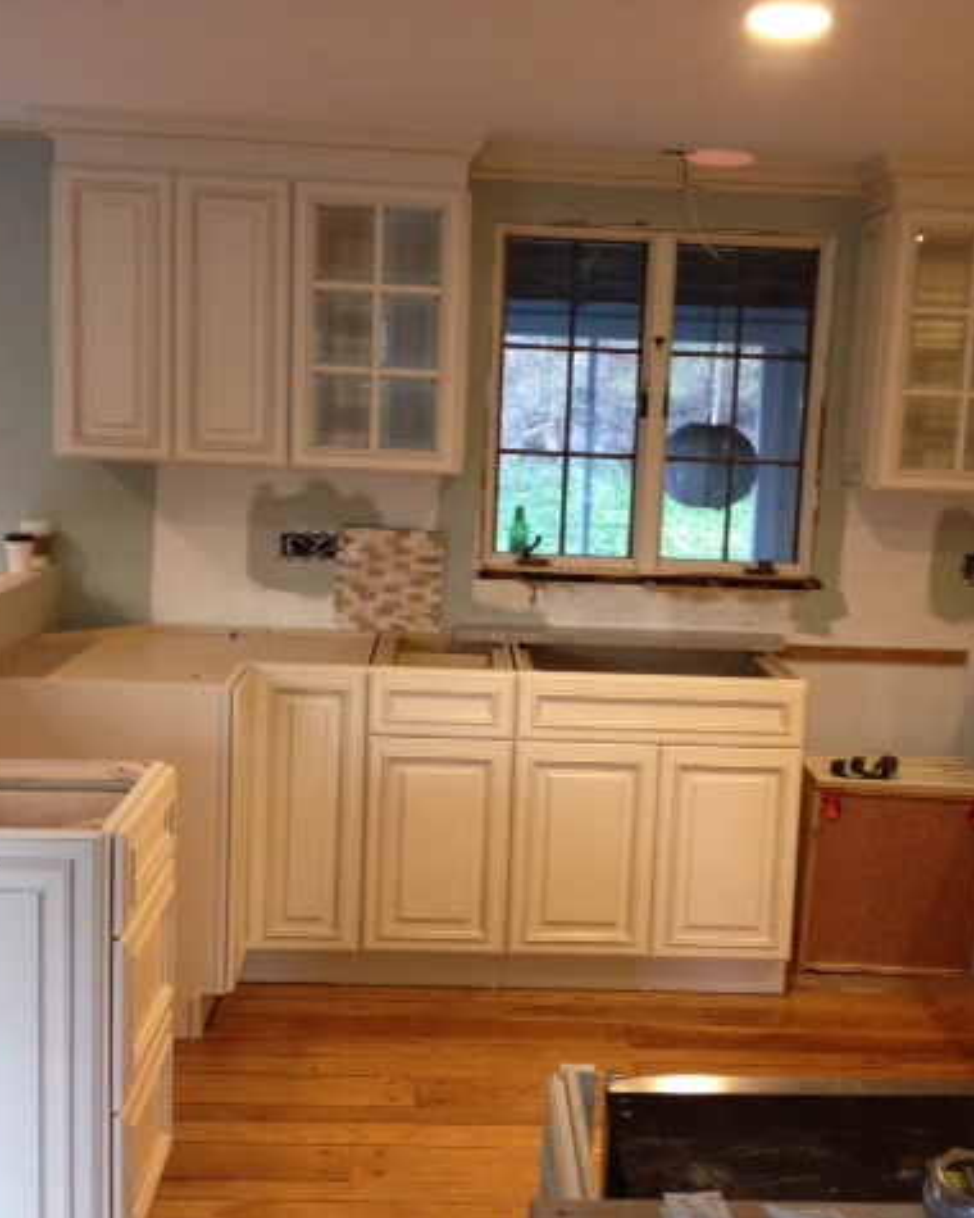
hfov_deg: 32.7
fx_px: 1658
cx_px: 533
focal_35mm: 46
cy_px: 613
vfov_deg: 40.3
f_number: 2.4
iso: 250
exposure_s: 1/20
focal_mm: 4.28
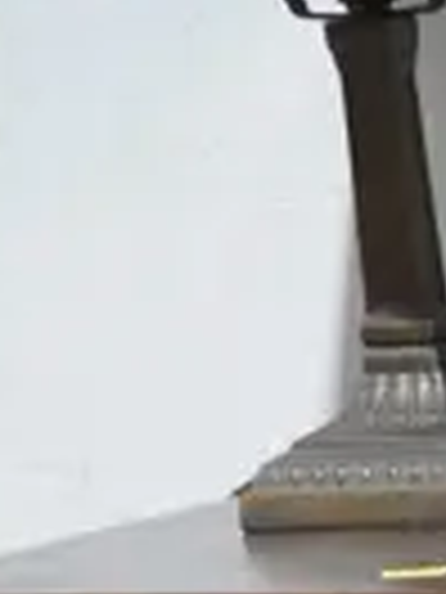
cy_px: 2174
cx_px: 1322
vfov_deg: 6.7
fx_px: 4278
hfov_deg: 5.6
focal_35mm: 249
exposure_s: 1/60
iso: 800
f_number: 3.6
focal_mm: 16
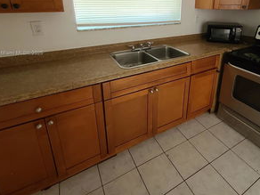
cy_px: 53
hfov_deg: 83.5
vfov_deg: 65.3
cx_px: 157
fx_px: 143
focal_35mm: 19
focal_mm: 2.2
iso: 400
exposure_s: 1/59
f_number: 2.2
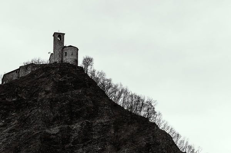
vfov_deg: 8.7
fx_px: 1009
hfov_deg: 13.1
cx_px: 116
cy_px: 76
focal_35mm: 158
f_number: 13
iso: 100
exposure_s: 1/50
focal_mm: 105
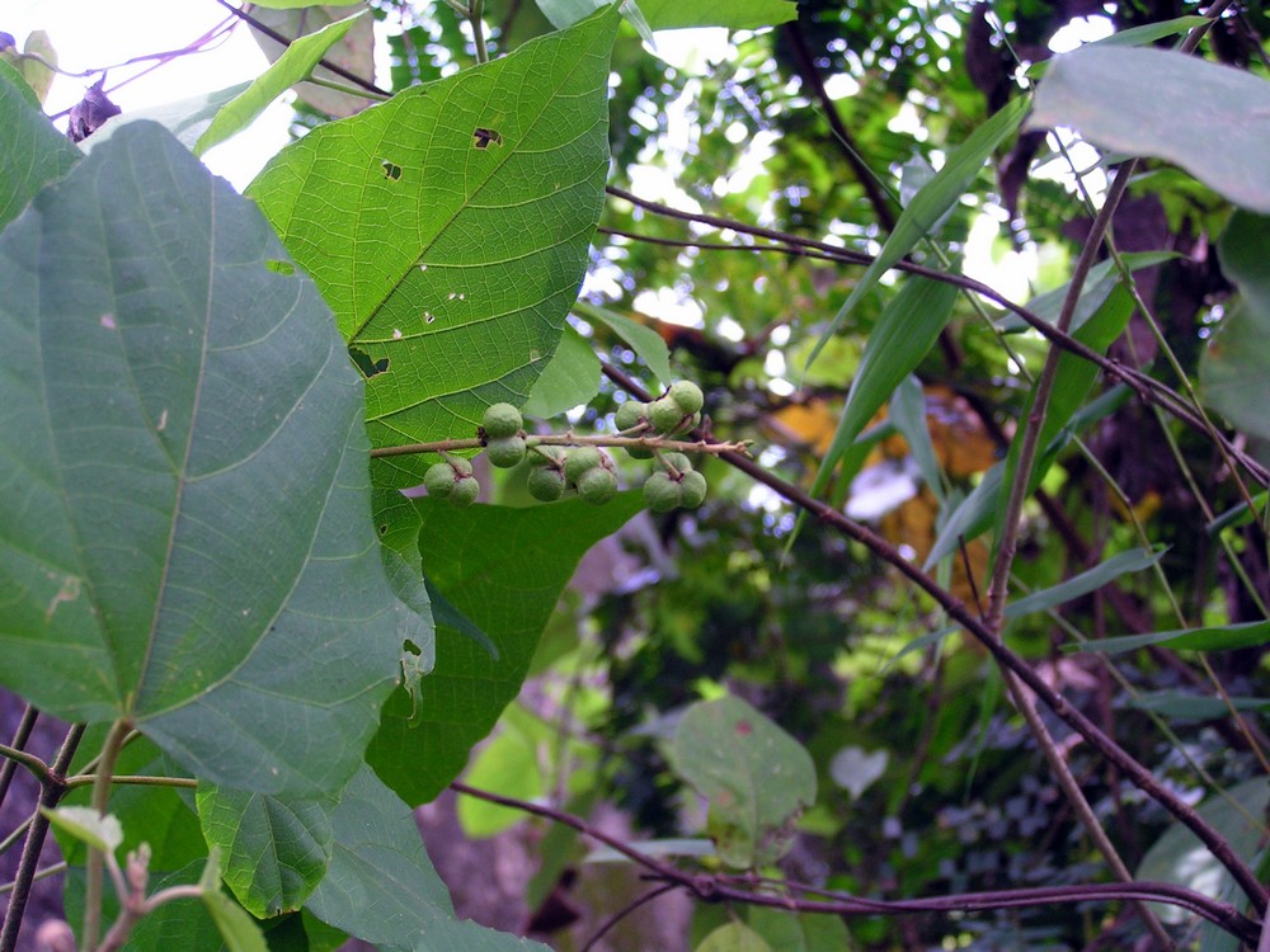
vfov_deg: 21.9
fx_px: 2458
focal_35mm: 67
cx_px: 635
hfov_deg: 29.0
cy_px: 476
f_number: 3.2
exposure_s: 1/80
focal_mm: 11.1
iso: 80
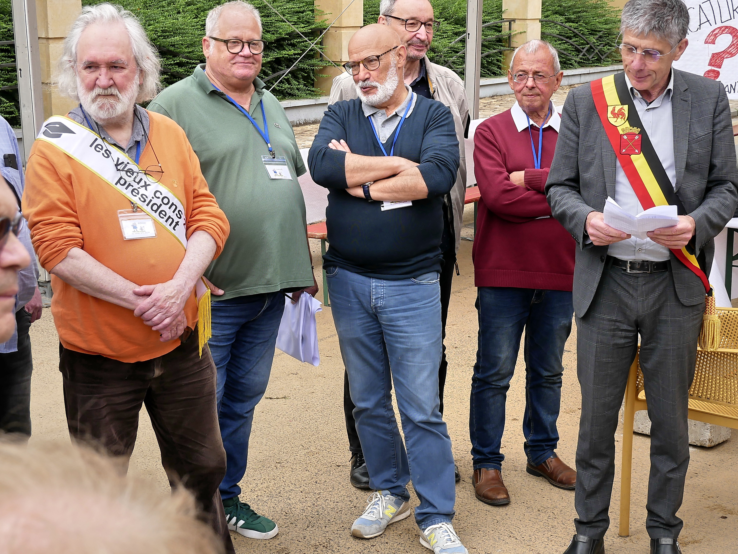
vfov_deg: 24.8
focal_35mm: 59
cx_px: 394
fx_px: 1258
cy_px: 254
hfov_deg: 32.7
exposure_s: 1/320
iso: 200
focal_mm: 23
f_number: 5.6
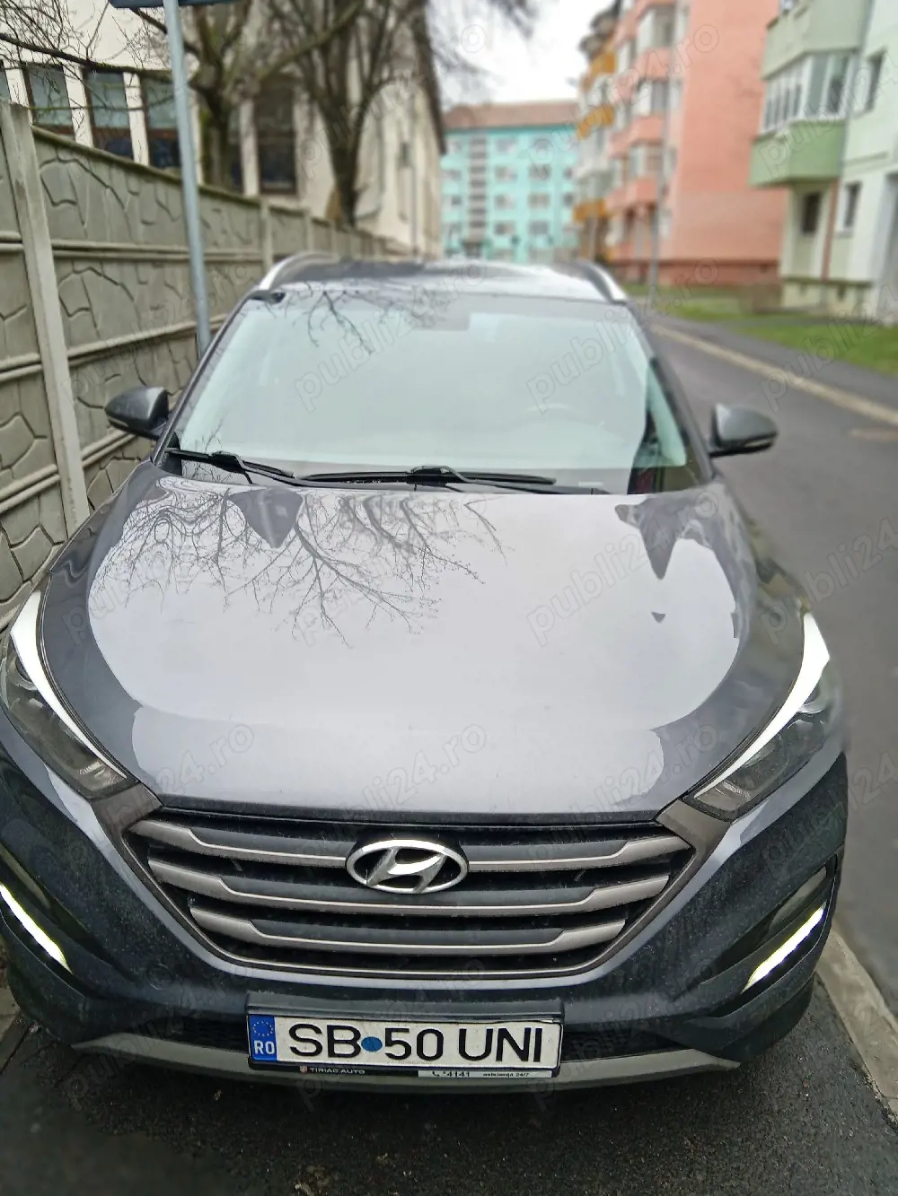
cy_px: 598
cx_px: 449
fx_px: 968
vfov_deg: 63.4
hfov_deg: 49.8
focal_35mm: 28
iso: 125
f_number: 2.8
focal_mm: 3.95
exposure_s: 1/50
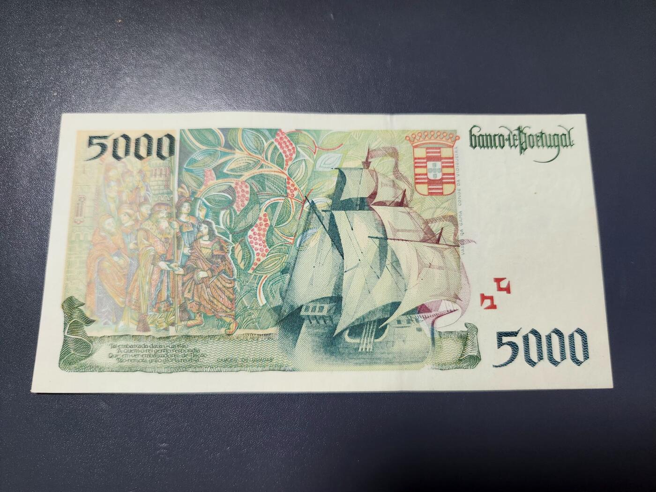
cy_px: 246
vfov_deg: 58.9
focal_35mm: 23
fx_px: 436
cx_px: 328
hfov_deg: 73.9
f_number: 1.8
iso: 500
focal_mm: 5.4
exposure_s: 1/101
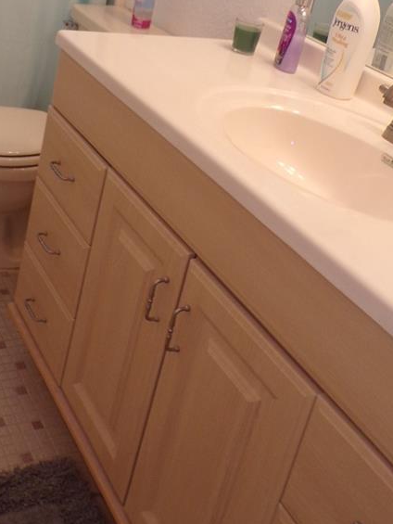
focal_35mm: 51
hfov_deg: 28.2
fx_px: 772
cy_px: 74
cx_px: 100
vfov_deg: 35.7
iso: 100
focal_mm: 4.3
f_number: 3
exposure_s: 1/34
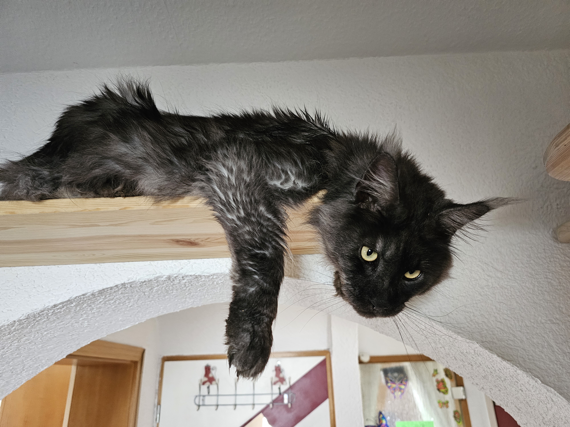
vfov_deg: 58.9
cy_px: 214
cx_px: 285
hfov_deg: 73.9
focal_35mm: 23
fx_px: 379
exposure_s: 1/40
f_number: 1.7
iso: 500
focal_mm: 6.3
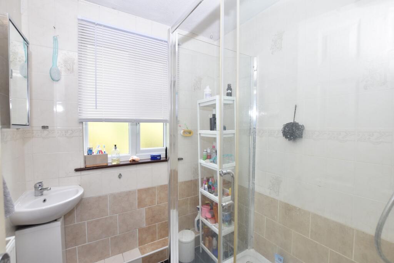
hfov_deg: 100.4
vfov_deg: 77.3
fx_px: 164
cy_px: 132
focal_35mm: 15
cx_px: 197
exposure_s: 1/6
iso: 100
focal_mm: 10
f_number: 5.6
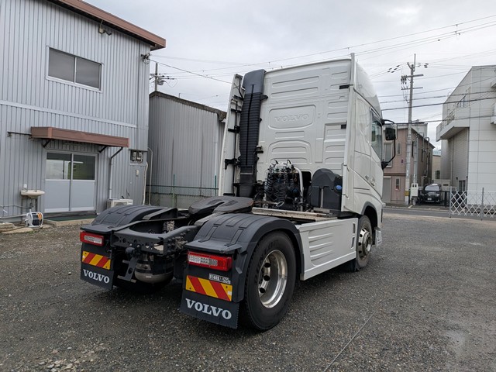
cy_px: 186
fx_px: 344
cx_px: 248
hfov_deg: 71.6
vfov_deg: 56.8
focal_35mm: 24
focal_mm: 4.53
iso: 29
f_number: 1.7
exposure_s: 1/644
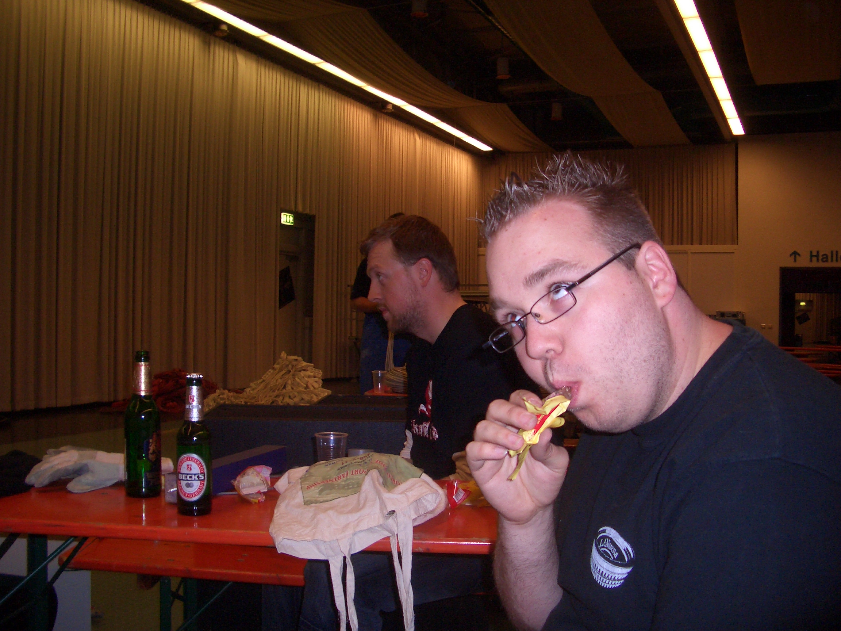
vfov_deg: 40.7
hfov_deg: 52.6
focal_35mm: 35
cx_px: 420
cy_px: 316
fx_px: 850
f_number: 2.6
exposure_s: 1/60
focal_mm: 5.8
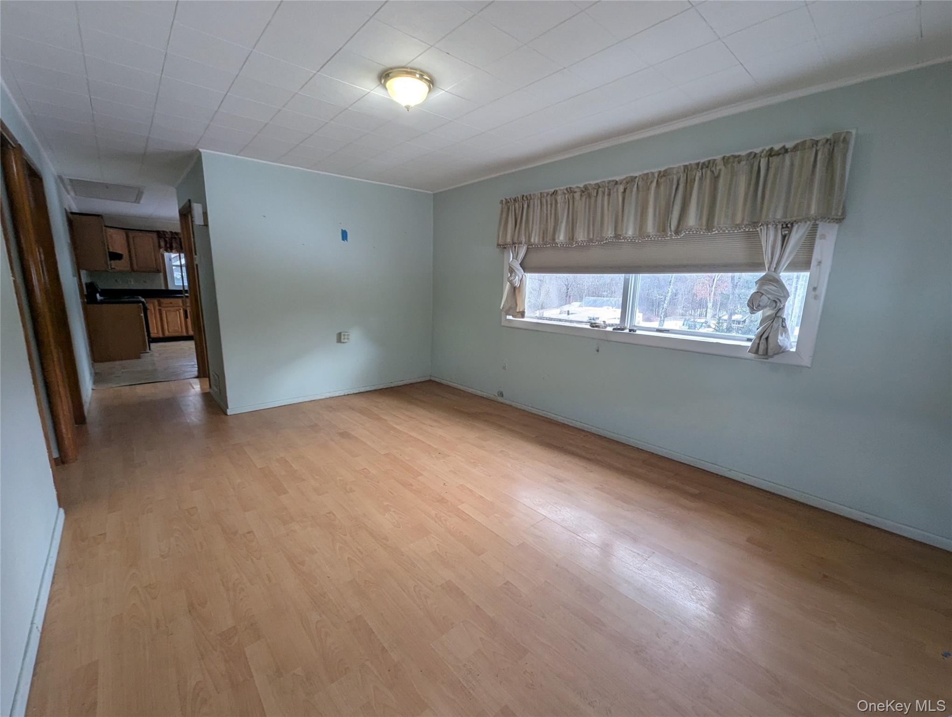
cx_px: 476
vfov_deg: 90.1
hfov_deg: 106.1
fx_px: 358
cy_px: 358
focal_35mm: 13
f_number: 2.2
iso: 64
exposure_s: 1/60
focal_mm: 1.95
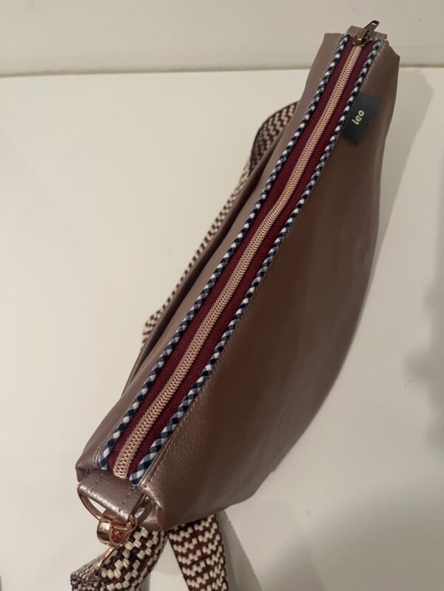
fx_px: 445
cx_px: 222
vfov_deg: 67.3
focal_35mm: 26
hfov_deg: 53.1
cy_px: 296
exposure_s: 1/50
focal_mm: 5.1
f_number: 1.6
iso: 200
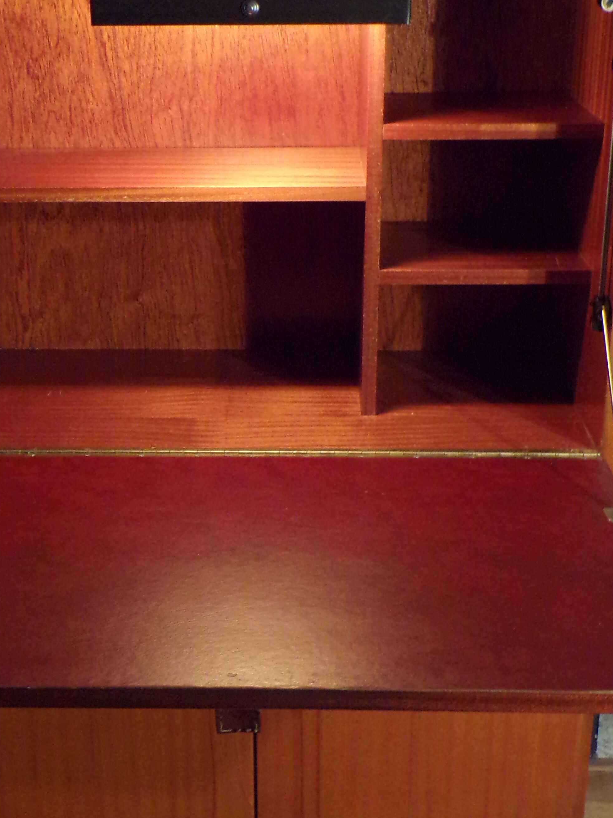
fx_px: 1322
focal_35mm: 56
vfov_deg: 34.3
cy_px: 447
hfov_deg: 26.0
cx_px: 239
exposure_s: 1/17
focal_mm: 5.8
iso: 460
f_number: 3.2
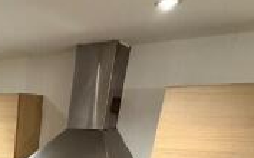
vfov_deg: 20.8
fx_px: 339
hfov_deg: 34.4
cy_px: 259
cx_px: -38
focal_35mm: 49
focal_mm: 2.22
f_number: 2.2
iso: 500
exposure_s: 1/60
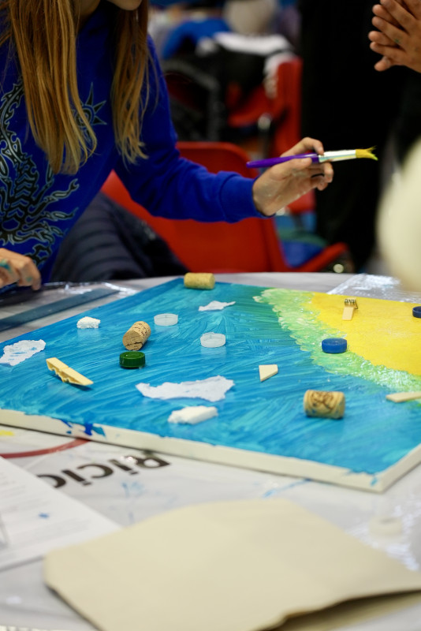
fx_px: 1437
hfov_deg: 16.7
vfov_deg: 24.8
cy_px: 316
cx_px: 210
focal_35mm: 82
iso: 1250
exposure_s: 1/160
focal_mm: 82
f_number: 4
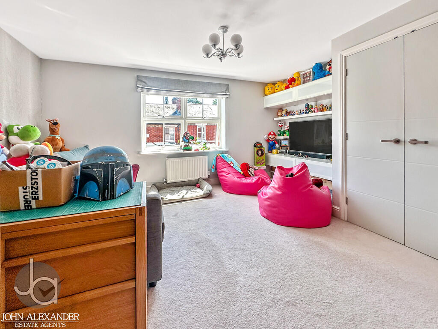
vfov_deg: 85.7
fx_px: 177
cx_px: 219
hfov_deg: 102.1
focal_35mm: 14
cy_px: 164
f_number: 2.2
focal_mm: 2.22
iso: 50
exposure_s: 1/100
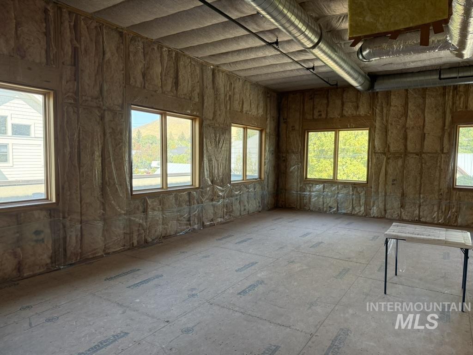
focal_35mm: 24
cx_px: 236
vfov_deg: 56.8
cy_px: 178
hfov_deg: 71.6
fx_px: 328
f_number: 1.78
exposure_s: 1/232
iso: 200
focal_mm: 6.76
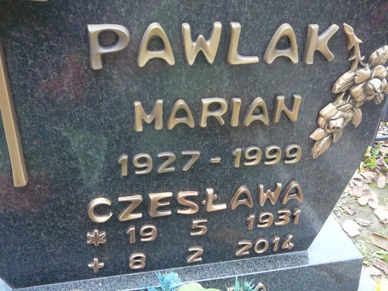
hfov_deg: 52.6
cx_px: 194
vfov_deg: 40.7
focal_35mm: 35
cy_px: 146
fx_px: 392
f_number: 2.8
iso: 200
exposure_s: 1/25
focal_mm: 5.2
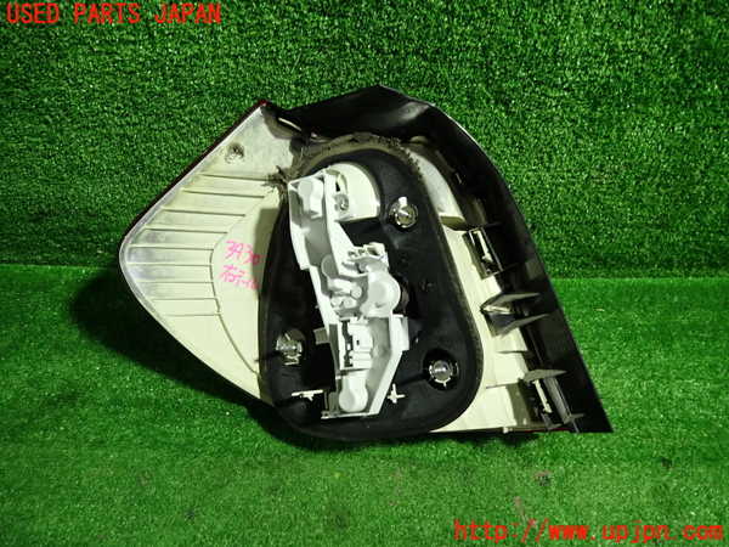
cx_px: 364
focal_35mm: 25
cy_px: 274
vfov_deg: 54.9
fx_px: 526
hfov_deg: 69.4
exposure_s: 1/30
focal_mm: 4.5
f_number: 2
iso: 200
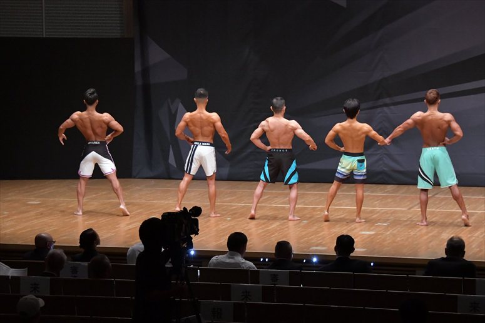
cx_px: 242
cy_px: 162
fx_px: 1818
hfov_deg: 15.2
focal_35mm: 135
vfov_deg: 10.2
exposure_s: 1/400
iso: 6400
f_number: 5.6
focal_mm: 90
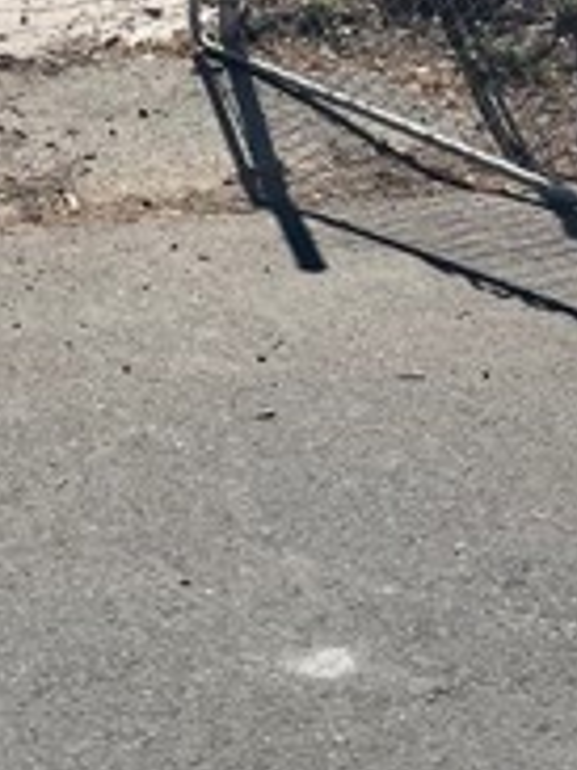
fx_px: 2025
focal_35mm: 91
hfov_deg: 15.7
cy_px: -114
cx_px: -84
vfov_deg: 20.4
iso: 50
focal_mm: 5.1
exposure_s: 1/4854
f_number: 1.6
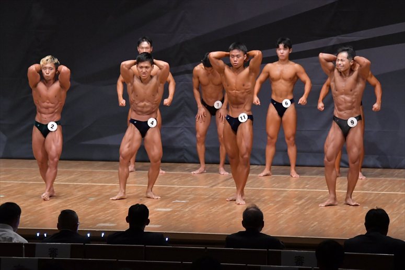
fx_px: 2103
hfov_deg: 11.0
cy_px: 135
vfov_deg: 7.3
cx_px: 202
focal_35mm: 187
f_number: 5.6
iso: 6400
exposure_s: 1/400
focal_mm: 125
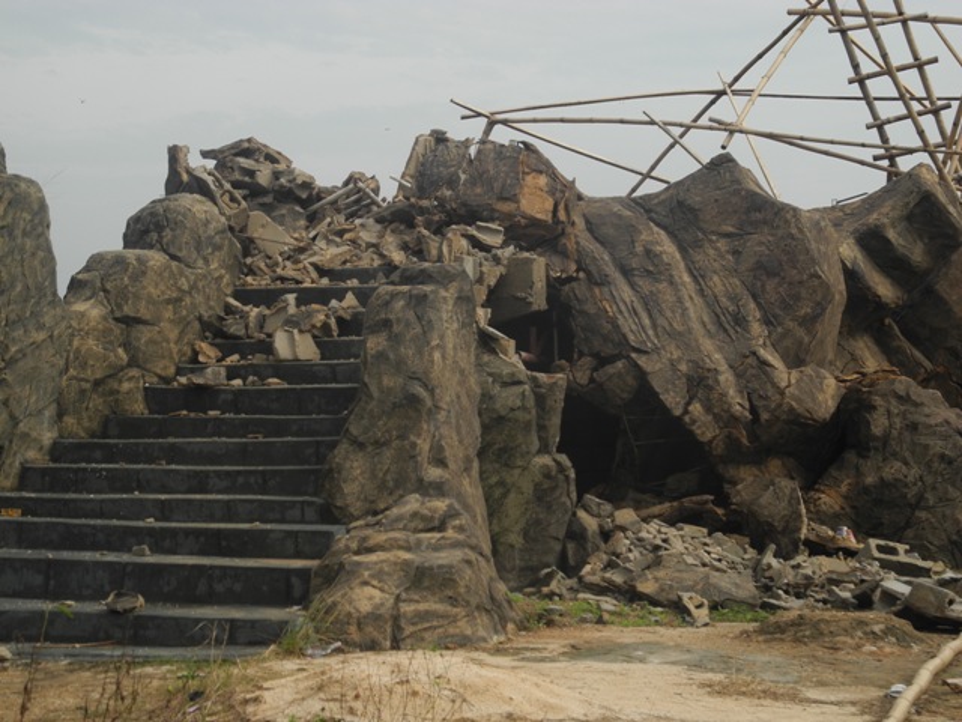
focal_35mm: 76
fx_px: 2112
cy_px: 361
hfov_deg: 25.7
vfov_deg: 19.4
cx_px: 481
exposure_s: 1/750
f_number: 4
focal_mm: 16.3
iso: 100
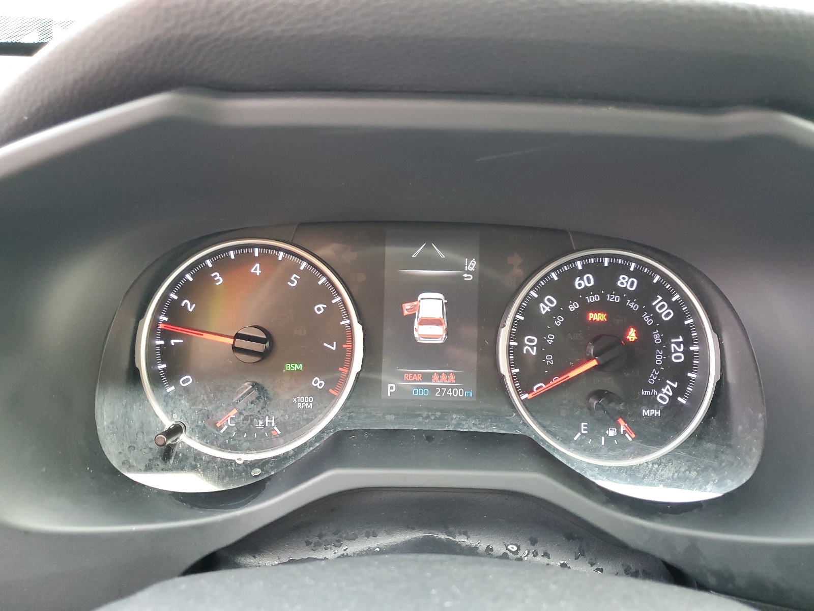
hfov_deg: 67.3
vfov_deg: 53.1
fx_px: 611
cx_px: 407
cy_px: 306
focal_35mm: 26
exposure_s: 1/60.2
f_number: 1.5
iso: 216
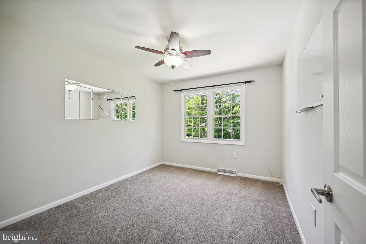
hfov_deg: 104.3
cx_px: 183
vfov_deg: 81.2
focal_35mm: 14
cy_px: 122
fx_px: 142
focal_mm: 14
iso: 200
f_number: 9
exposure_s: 1/25
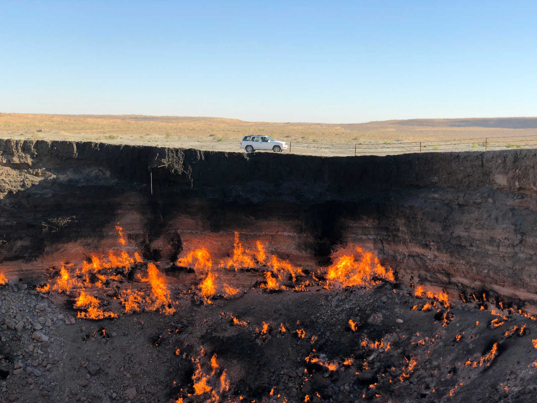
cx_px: 268
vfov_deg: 28.0
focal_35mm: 52
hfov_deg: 36.8
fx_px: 807
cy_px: 202
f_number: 2.4
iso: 16
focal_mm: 6
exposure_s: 1/685
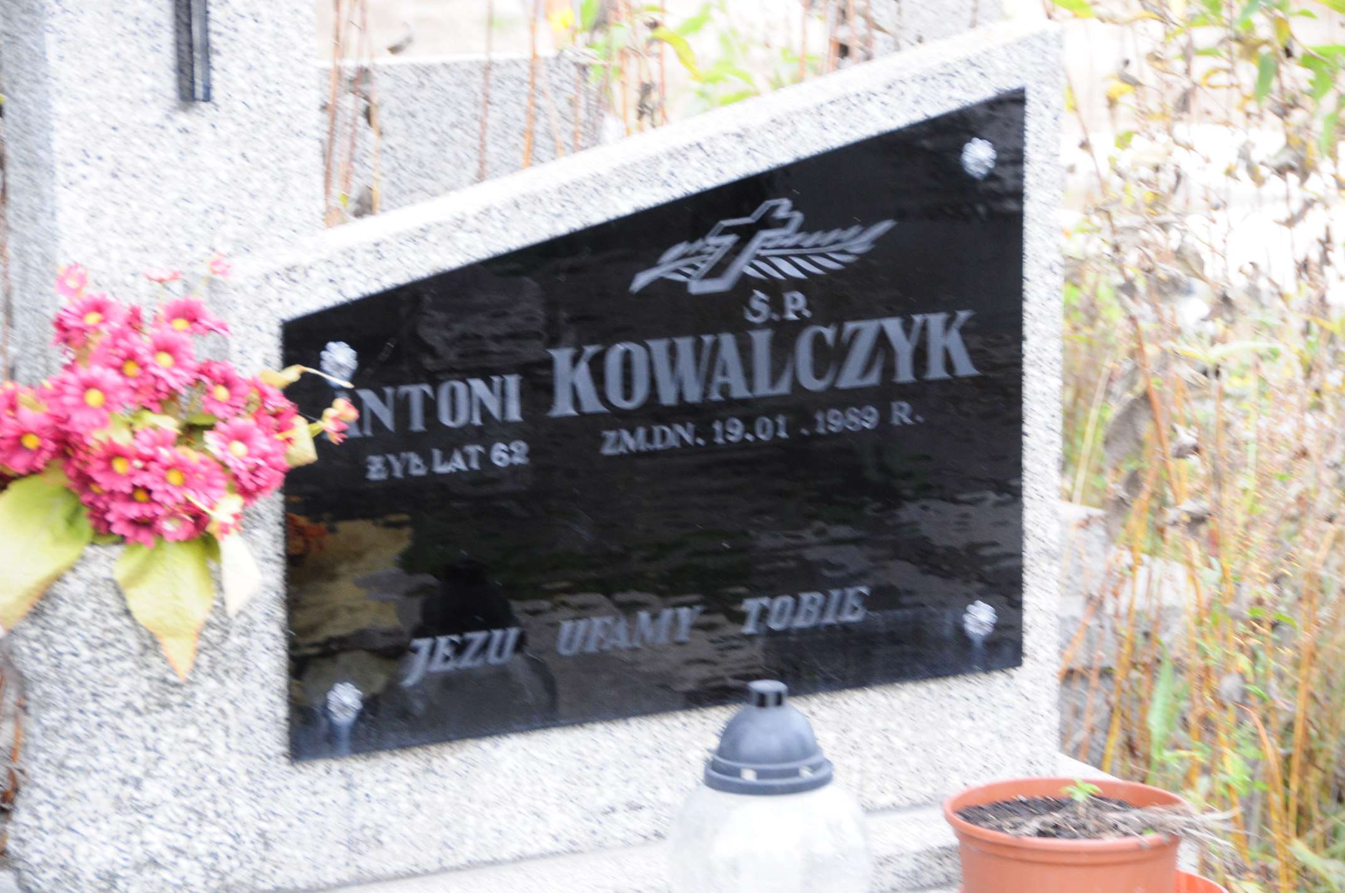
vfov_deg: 9.6
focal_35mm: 142
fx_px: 5317
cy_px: 446
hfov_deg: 14.4
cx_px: 672
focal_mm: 95
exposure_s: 1/100
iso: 640
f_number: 7.1
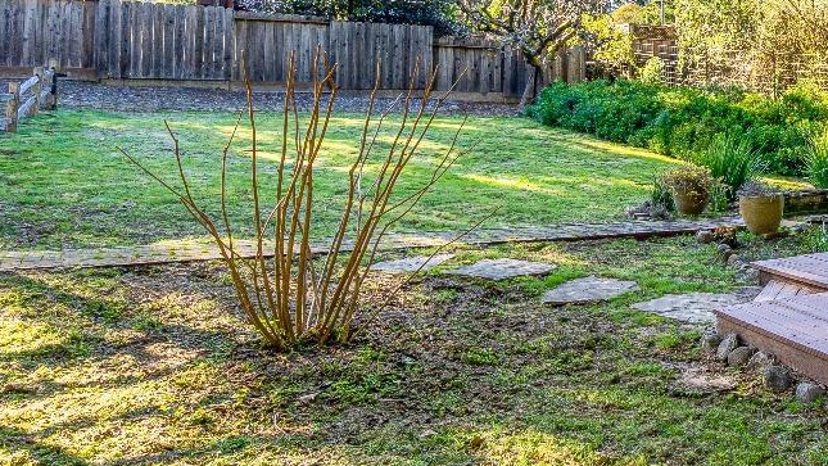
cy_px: 76
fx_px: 856
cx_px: 814
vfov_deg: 29.6
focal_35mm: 39
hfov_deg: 44.5
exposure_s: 1/50
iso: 320
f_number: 11
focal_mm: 16
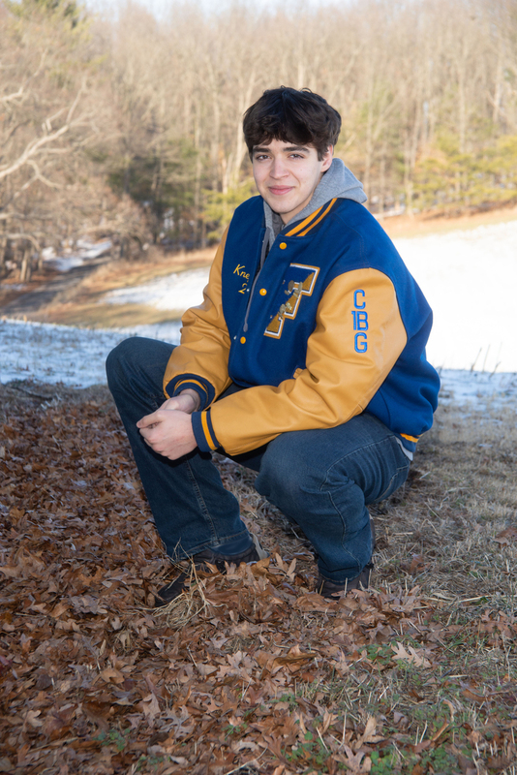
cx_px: 258
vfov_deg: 20.8
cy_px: 388
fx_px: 2109
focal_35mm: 98
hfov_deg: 14.0
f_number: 10
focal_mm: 98
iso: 400
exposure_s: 1/200
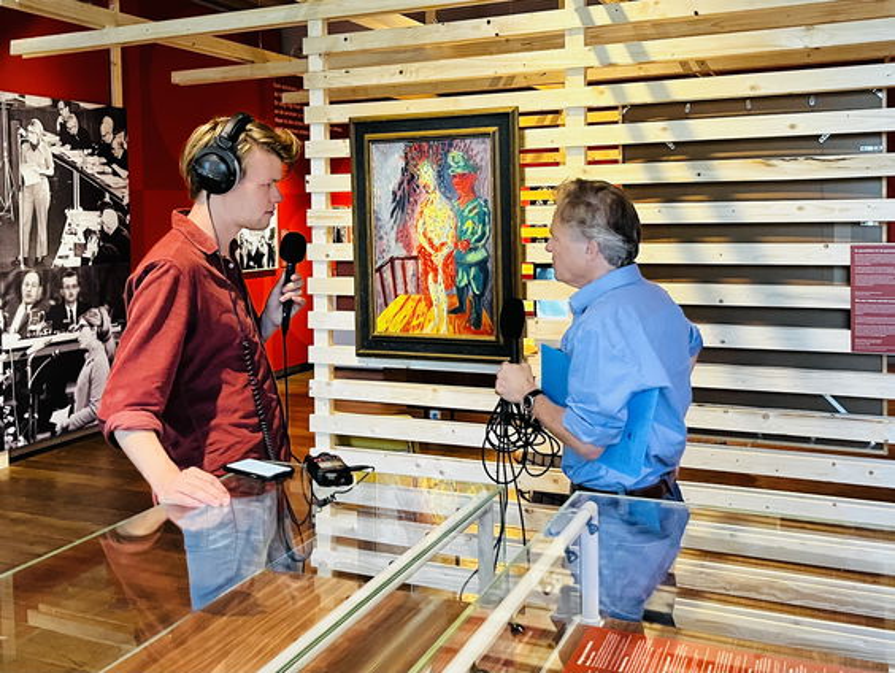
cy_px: 336
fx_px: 673
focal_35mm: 26
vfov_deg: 53.1
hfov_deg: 67.3
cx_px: 448
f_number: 1.6
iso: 640
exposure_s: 1/27
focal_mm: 5.1
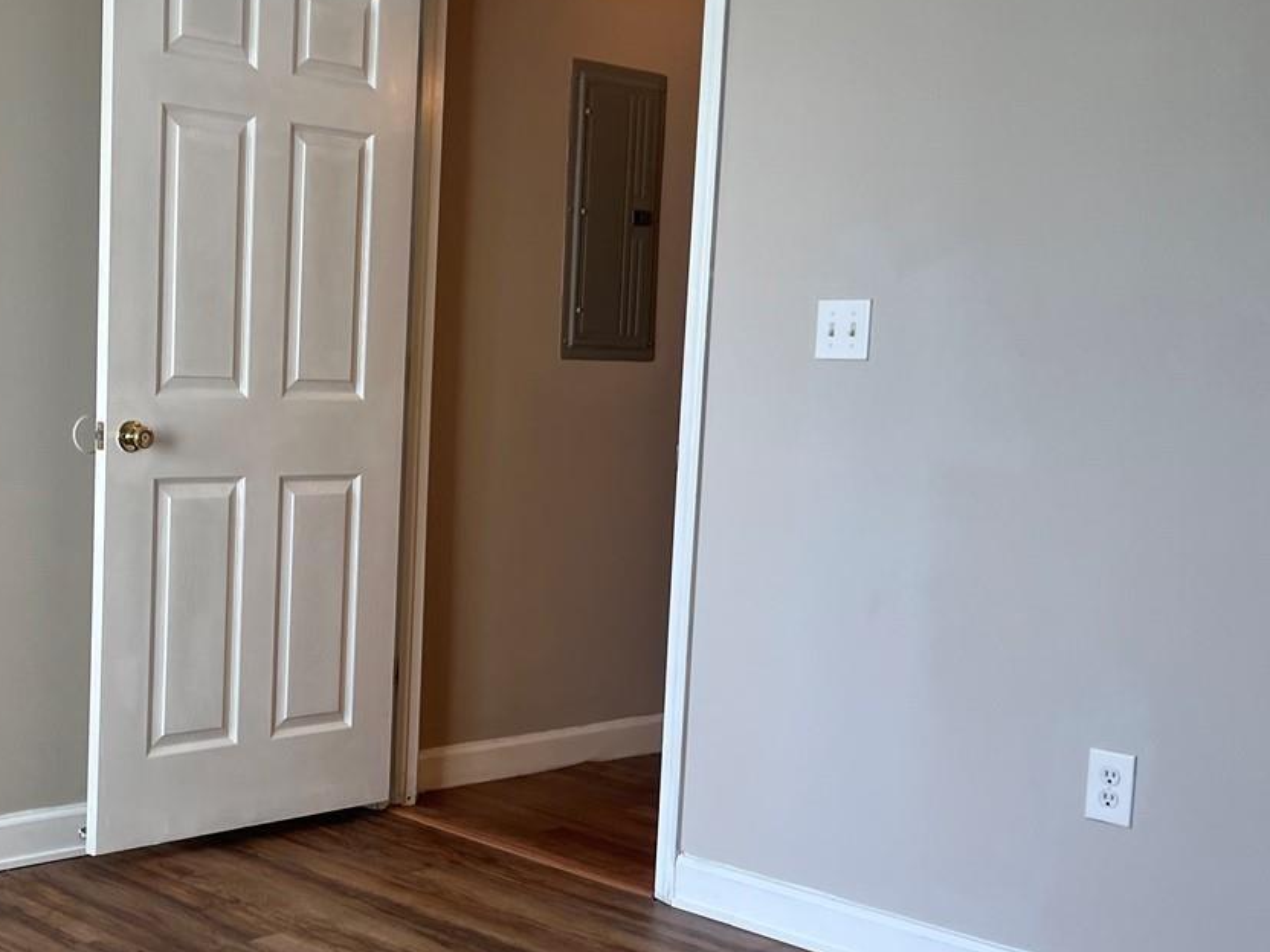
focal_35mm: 50
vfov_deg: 29.1
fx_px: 1834
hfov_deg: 37.4
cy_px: 552
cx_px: 343
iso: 64
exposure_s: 1/159
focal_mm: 5.7
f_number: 1.5
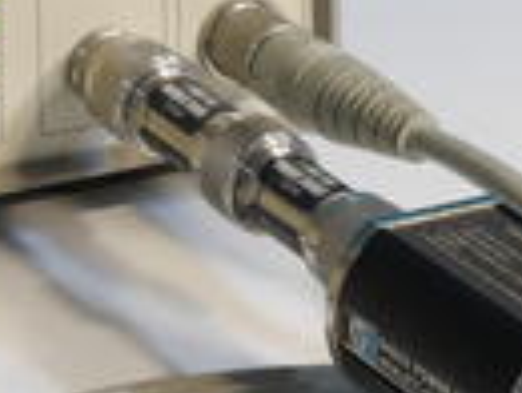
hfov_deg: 5.3
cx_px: 104
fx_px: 5665
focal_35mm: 375
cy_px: 293
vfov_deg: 4.0
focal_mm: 61
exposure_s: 1/2
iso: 400
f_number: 14
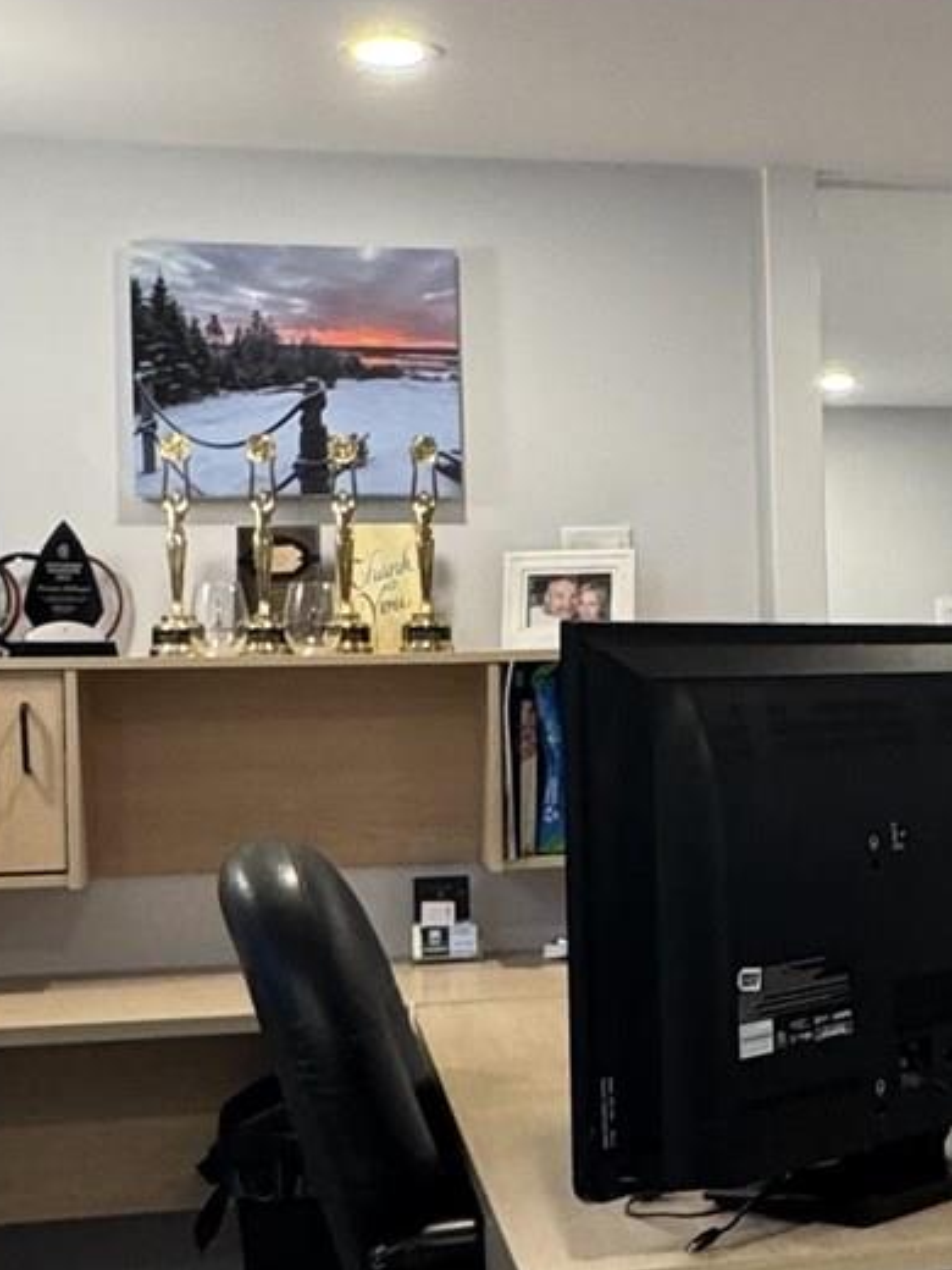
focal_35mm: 62
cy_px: 667
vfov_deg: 31.2
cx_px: 942
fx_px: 2273
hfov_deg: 22.8
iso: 200
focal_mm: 2.22
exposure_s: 1/60
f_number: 2.2
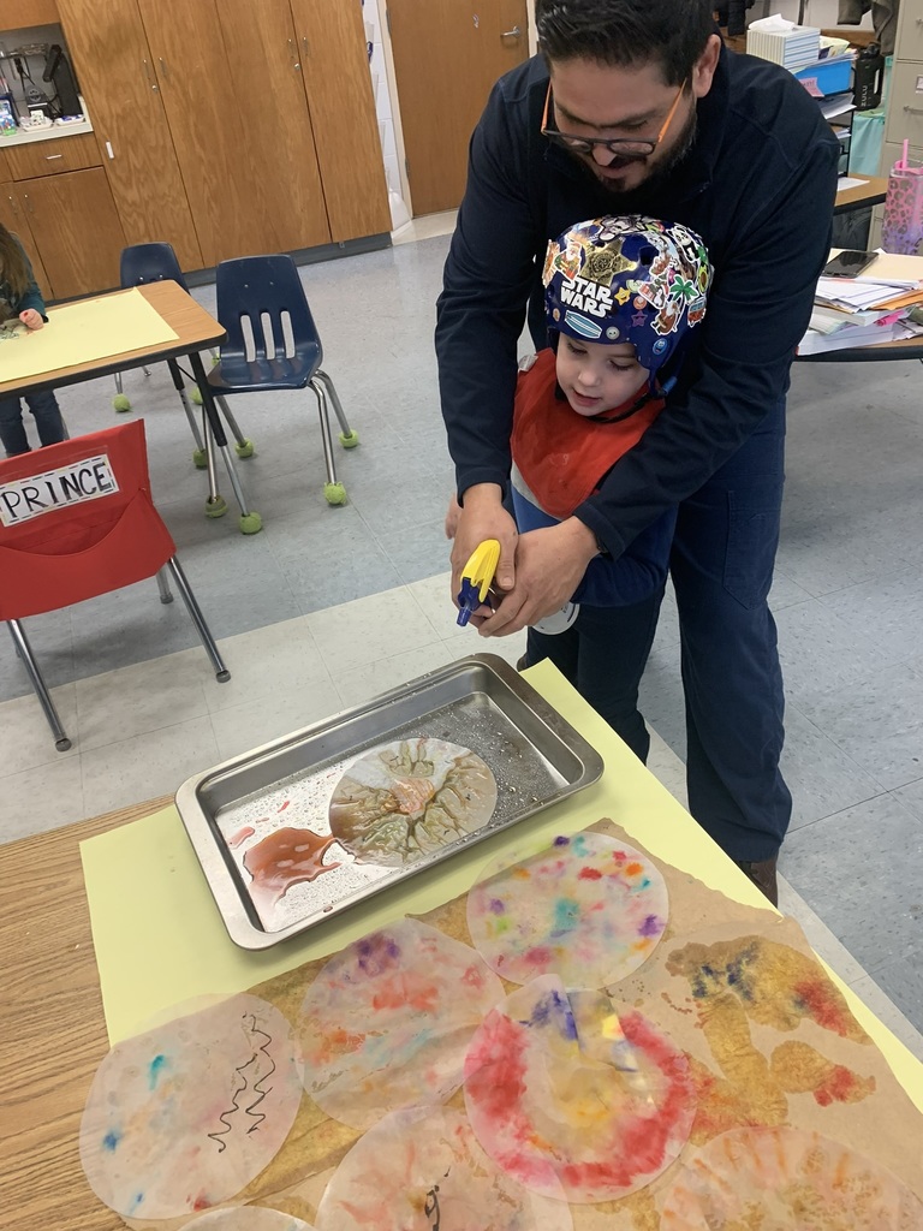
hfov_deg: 53.1
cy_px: 616
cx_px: 462
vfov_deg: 67.3
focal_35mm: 26
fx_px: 924
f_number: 1.8
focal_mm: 4.25
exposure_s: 1/60
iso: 100
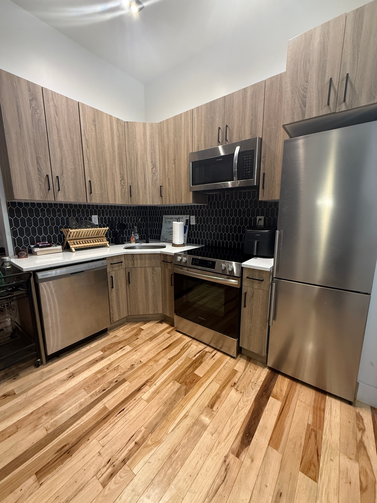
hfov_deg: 85.7
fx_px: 203
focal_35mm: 14
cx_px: 188
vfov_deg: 102.1
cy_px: 252
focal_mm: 2.22
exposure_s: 1/60
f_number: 2.2
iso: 500
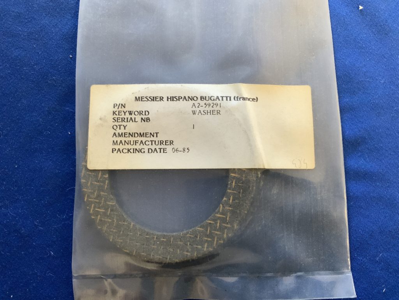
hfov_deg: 61.7
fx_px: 334
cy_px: 150
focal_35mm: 29
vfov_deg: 48.2
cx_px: 200
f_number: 1.8
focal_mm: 3
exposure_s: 1/60
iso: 200
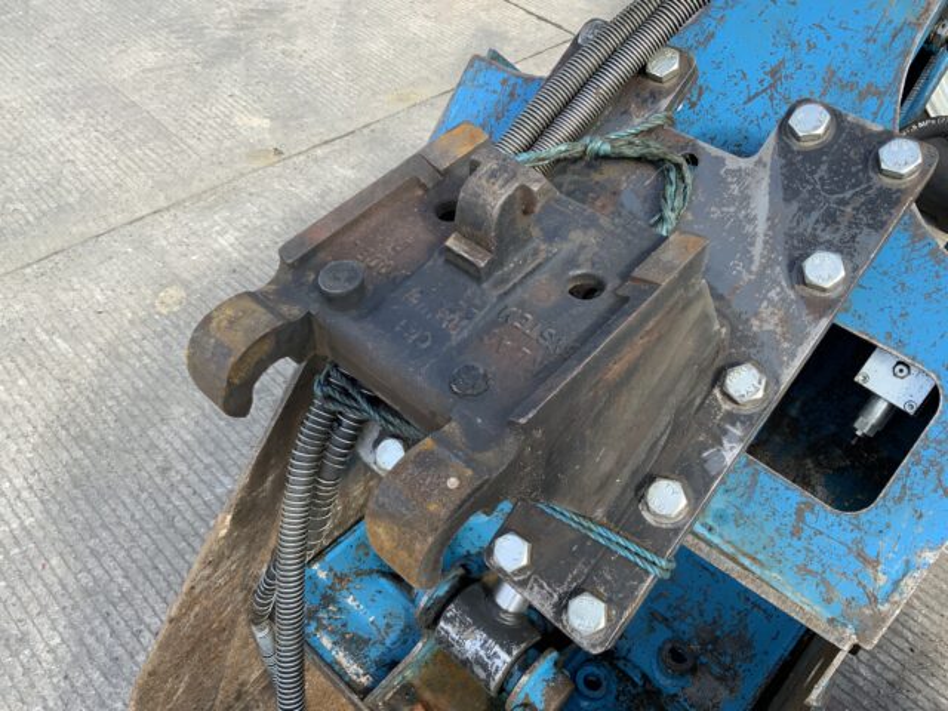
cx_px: 474
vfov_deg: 48.2
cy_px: 356
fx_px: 794
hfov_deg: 61.7
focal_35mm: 29
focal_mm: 3
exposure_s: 1/491
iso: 16
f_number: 1.8
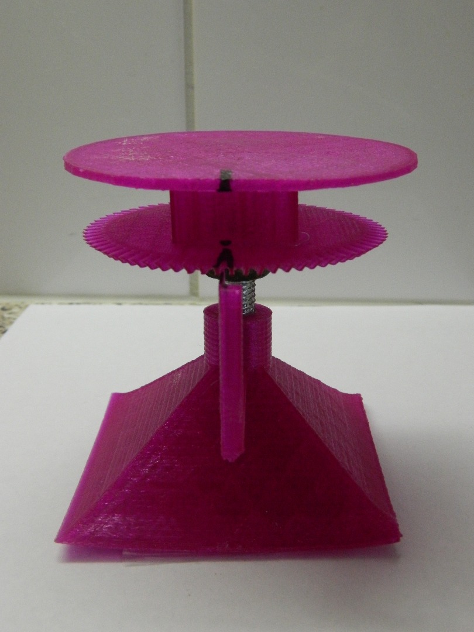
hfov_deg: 30.9
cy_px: 316
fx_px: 858
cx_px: 237
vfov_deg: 40.4
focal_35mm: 47
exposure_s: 1/100
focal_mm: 8.4
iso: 400
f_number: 3.6
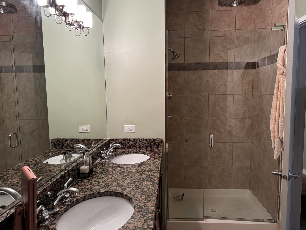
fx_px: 221
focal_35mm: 25
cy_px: 112
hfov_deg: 69.4
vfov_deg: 54.9
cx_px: 155
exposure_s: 1/60
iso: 250
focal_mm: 6.86
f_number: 1.78
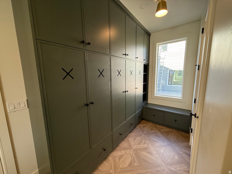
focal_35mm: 14
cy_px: 87
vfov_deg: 85.7
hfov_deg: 102.1
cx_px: 116
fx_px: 94
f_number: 2.2
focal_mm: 2.22
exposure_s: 1/99
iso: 125
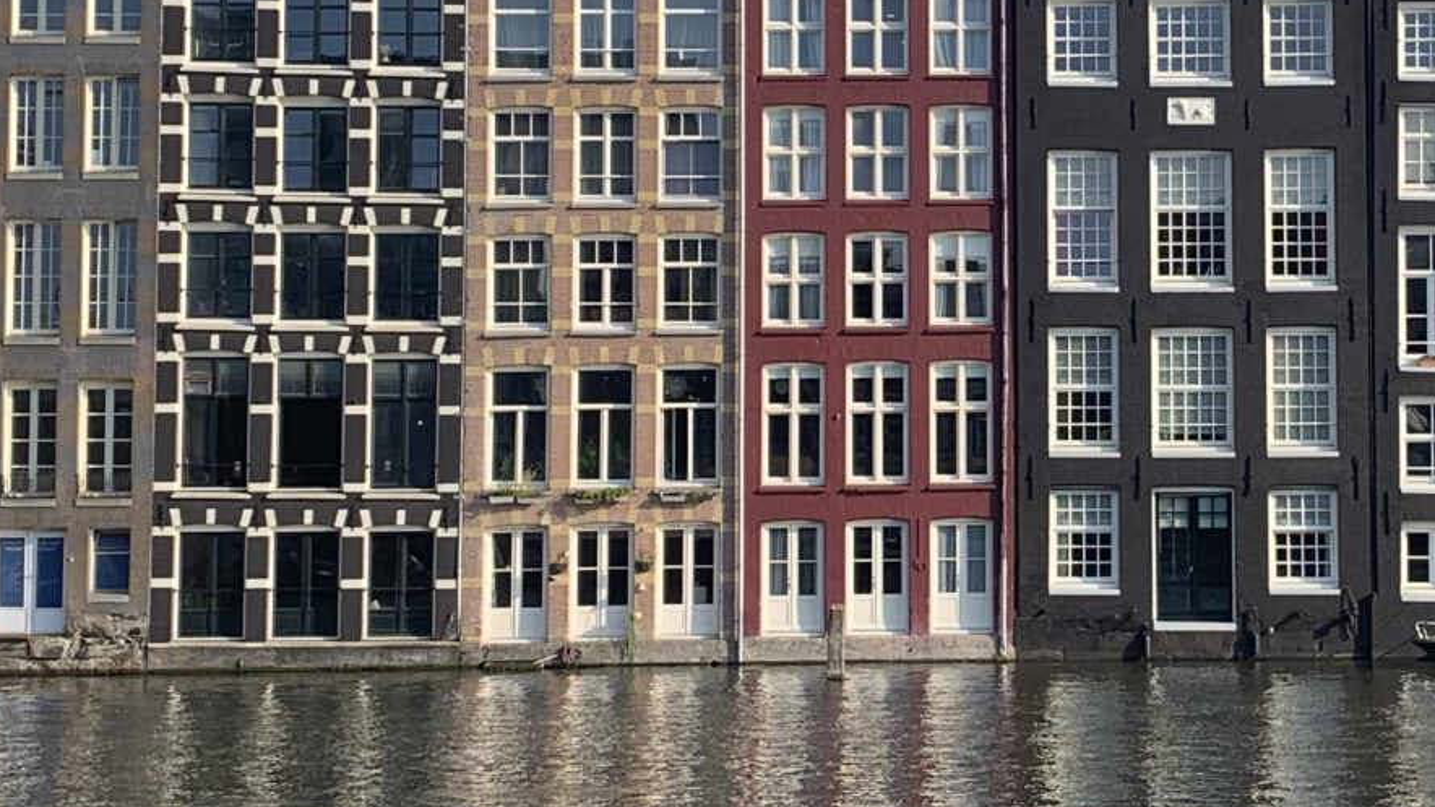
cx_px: 1050
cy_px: 278
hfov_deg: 25.6
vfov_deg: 14.7
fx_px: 3120
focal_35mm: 82
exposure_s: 1/1585
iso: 25
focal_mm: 4.25
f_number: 1.8
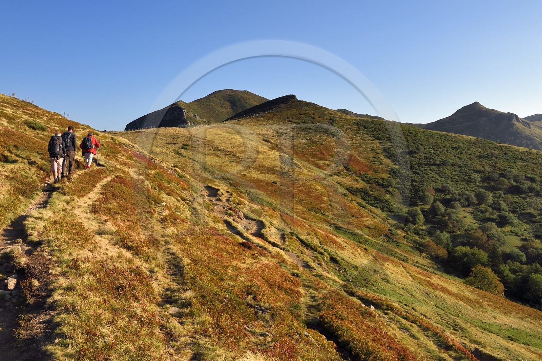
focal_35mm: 34
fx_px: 511
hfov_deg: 55.8
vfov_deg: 38.8
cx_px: 271
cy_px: 180
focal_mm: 34
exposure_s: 1/400
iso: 800
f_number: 18
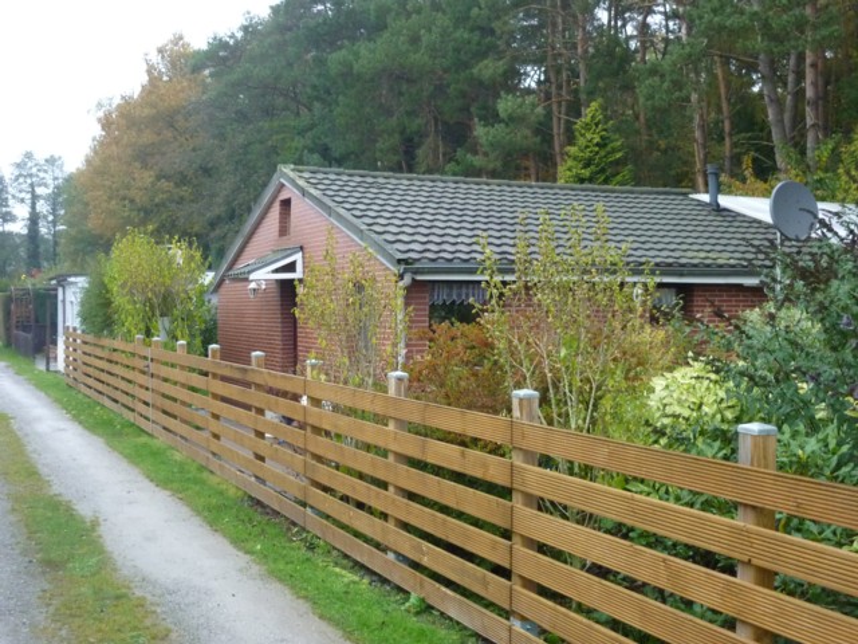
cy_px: 322
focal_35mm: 39
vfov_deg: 36.8
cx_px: 429
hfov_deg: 47.9
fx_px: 967
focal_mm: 6.4
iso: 400
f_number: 3
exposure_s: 1/25
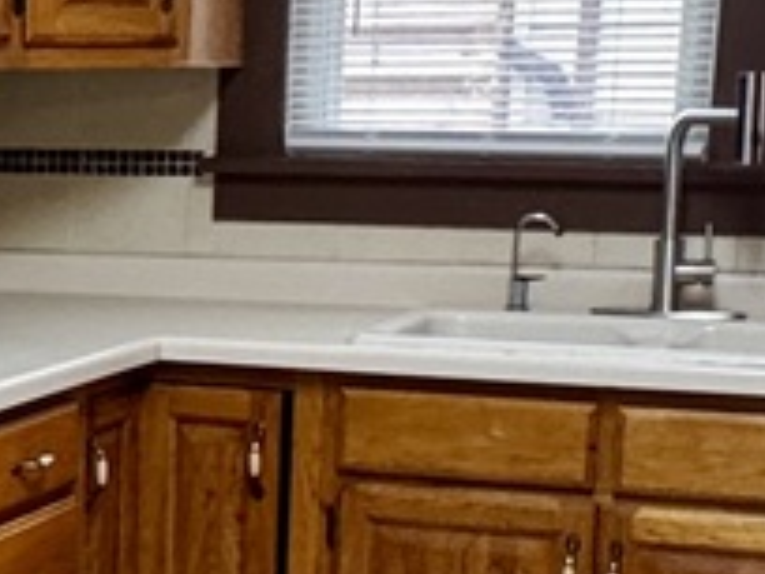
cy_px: 563
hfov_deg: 18.5
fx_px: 2188
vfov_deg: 14.7
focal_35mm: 99
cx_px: -210
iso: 320
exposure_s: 1/60
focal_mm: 2.22
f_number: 2.2
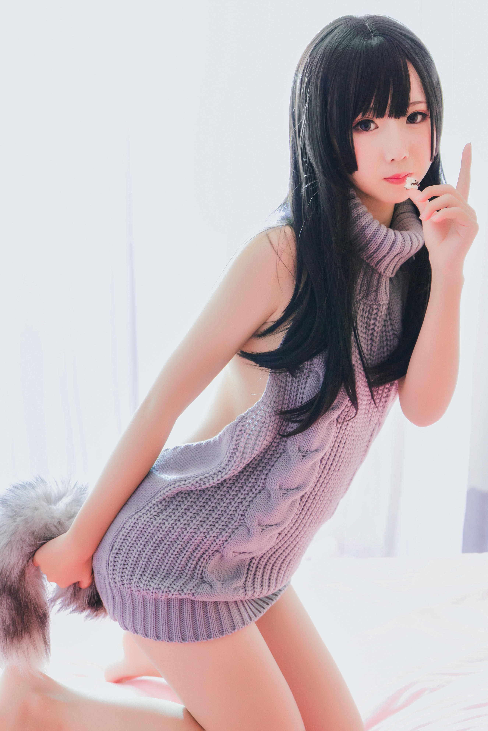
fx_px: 1423
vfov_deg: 28.8
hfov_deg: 19.5
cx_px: 244
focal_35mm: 70
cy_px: 366
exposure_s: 1/125
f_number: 5.6
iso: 1000
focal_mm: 70
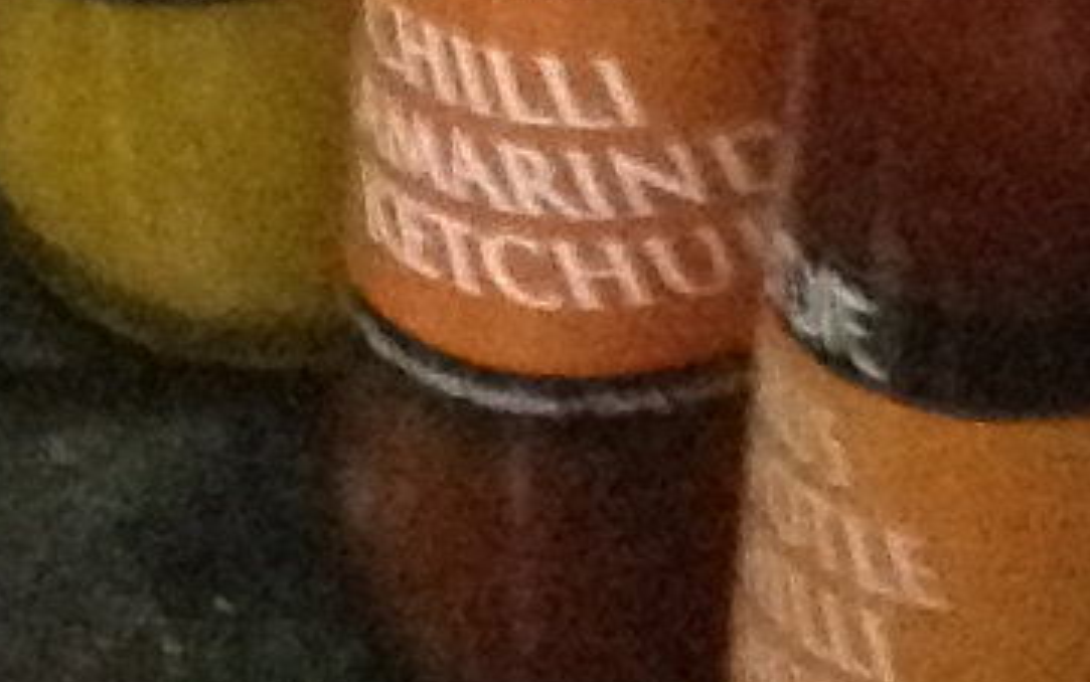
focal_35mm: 335
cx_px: -933
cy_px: -2435
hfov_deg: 6.1
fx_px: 9956
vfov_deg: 3.6
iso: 640
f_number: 2.4
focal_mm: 4.28
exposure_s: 1/15
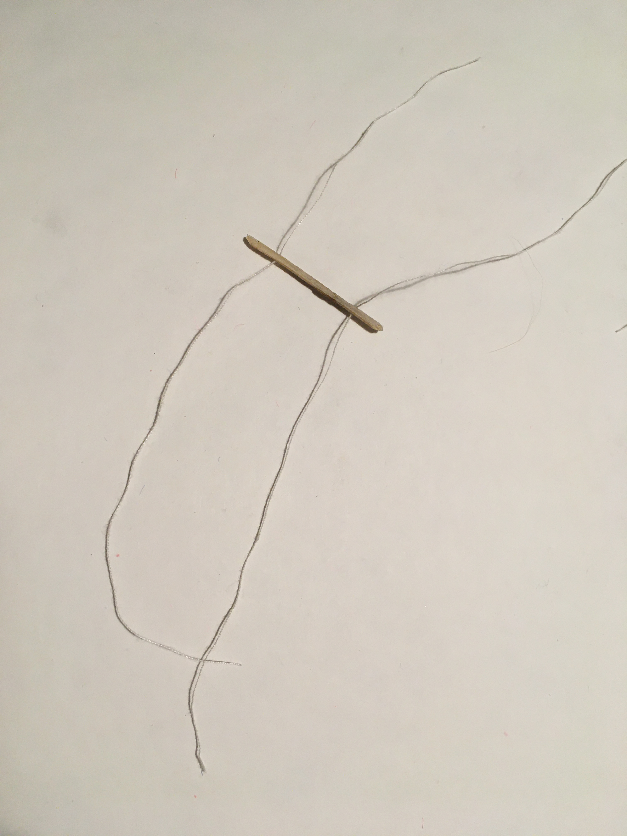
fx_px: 700
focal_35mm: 29
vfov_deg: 61.7
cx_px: 314
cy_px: 418
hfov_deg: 48.2
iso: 64
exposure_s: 1/33
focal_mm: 4.15
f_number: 2.2
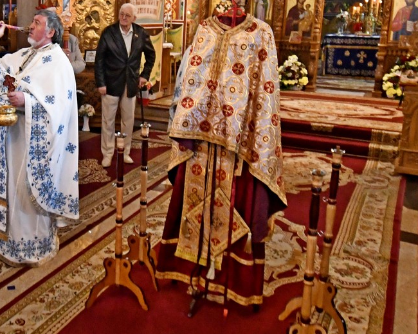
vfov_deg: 52.7
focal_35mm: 26
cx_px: 69
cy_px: 87
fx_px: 322
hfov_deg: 59.4
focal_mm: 10
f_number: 4.5
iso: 3200
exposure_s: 1/50
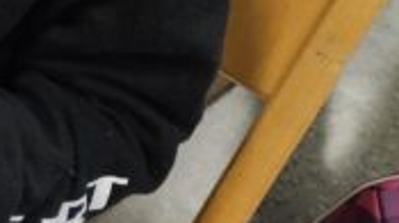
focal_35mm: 147
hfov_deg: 11.3
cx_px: -650
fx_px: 1554
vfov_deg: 8.0
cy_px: -130
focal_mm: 5.4
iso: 500
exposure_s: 1/100
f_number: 1.8
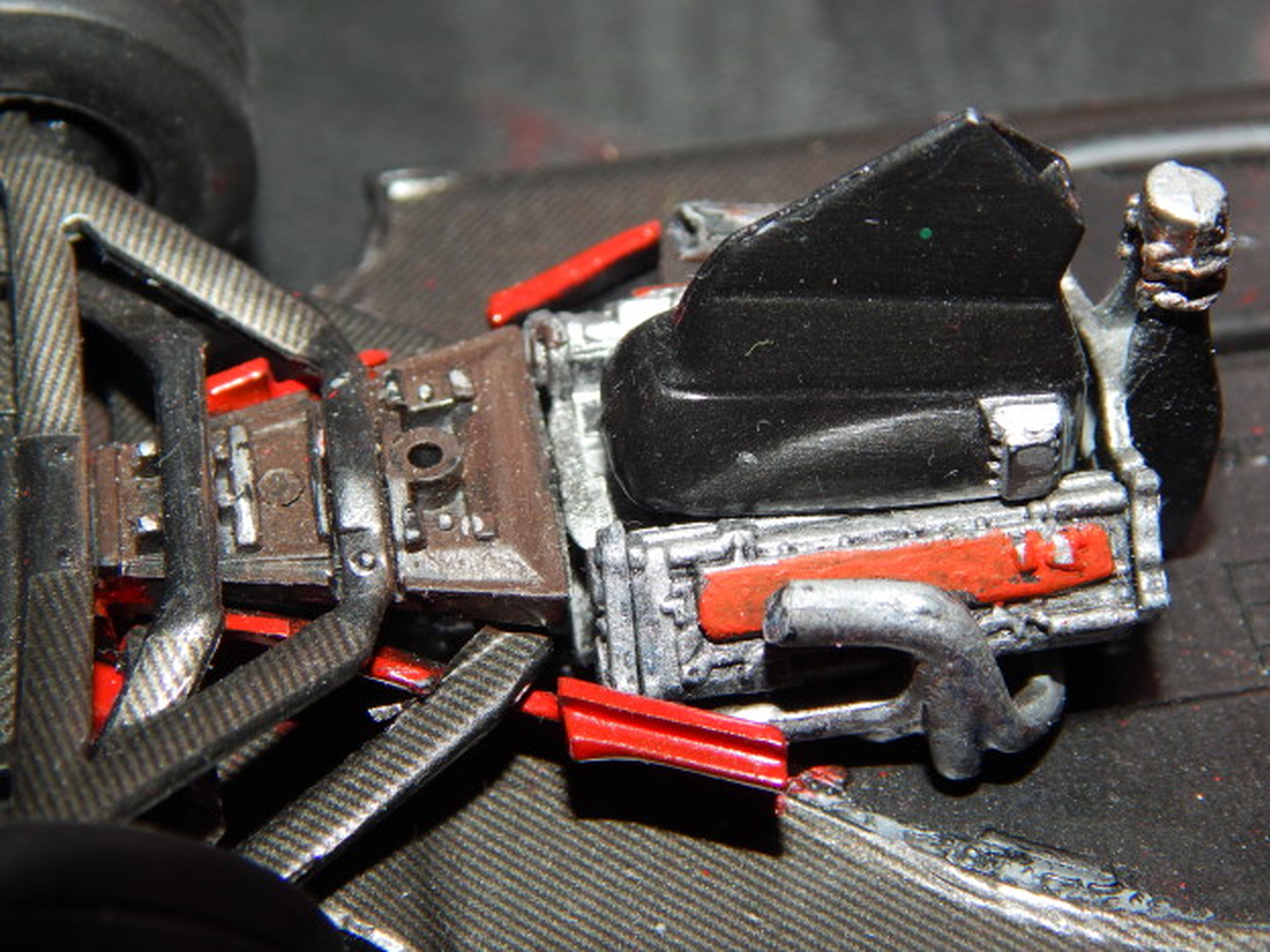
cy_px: 476
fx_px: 2531
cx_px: 635
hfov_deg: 28.2
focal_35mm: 69
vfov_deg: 21.3
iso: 200
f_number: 8.2
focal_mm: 12.3
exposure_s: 1/30
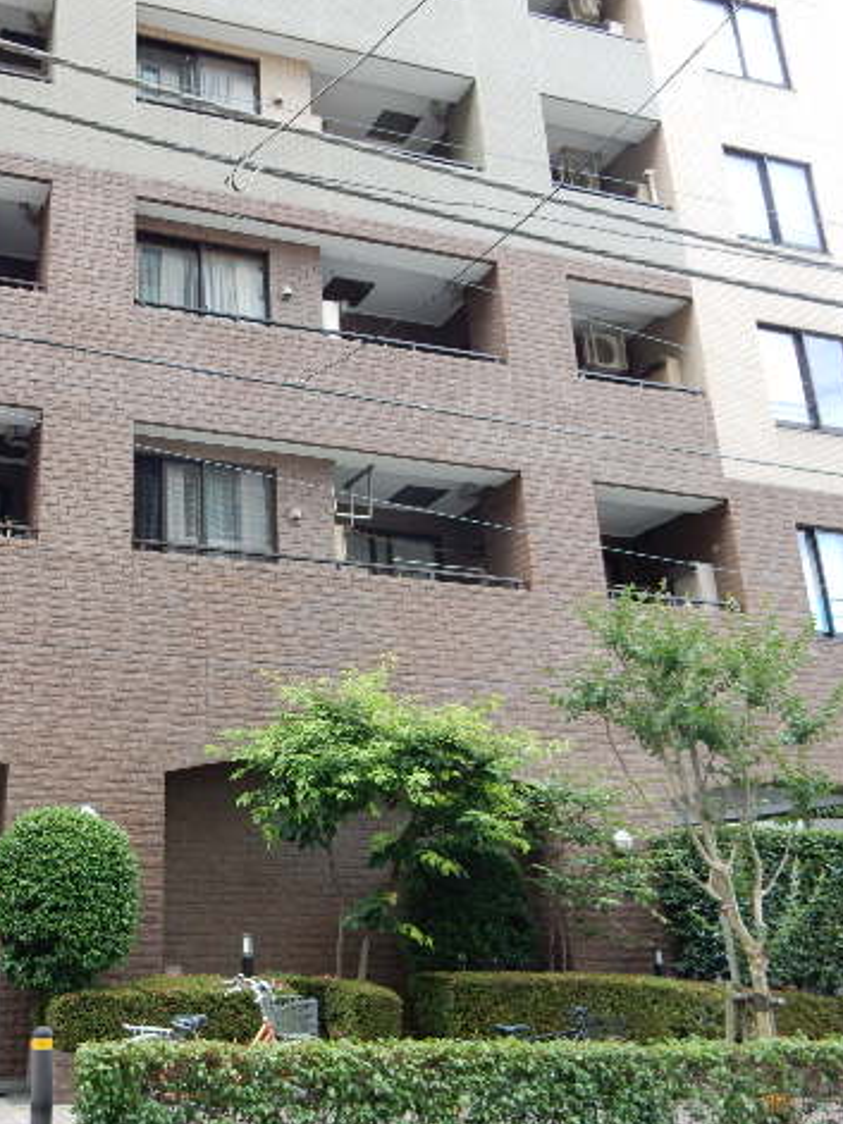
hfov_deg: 39.5
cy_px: 554
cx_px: 129
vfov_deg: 54.0
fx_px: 1104
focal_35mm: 34
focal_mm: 4.5
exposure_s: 1/60
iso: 125
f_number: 3.7
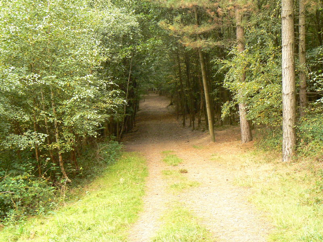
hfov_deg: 34.3
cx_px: 162
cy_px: 121
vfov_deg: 26.1
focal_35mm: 56
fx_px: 523
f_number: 2.8
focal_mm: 7.6
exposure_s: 1/30
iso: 160
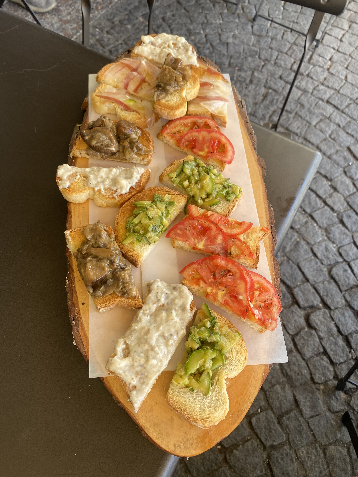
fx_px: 359
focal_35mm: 26
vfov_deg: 67.3
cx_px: 179
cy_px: 238
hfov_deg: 53.1
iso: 40
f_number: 1.8
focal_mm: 4.25
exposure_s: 1/121
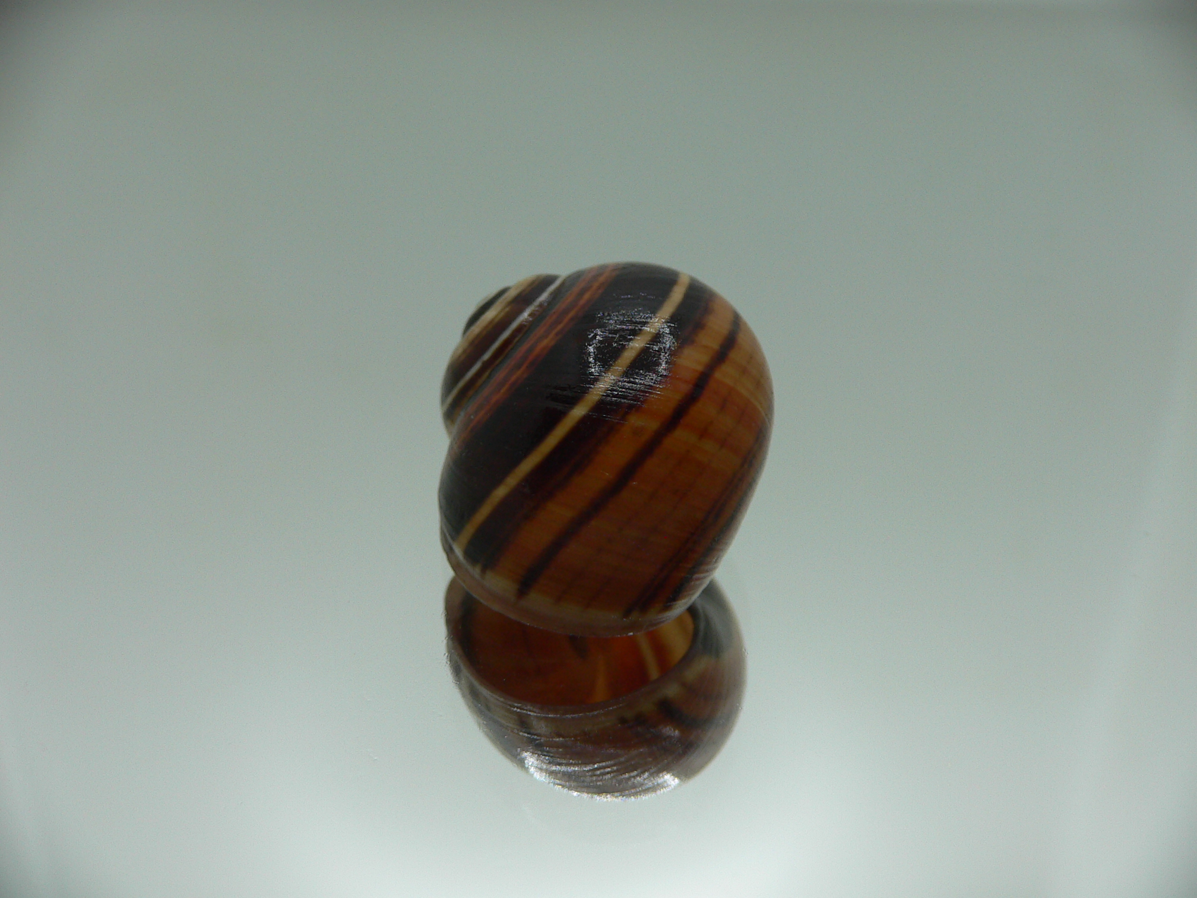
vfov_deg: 40.7
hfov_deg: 52.6
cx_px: 598
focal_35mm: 35
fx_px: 1210
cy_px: 449
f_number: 2.8
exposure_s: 1/80
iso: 80
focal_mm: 4.6
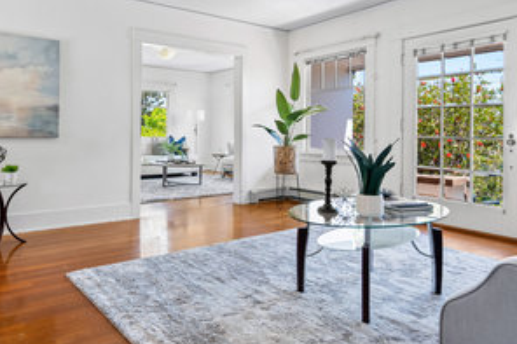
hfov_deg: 69.4
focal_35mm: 25
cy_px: 154
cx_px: 170
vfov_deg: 51.1
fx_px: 359
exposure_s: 1/8
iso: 400
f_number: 9
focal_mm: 17
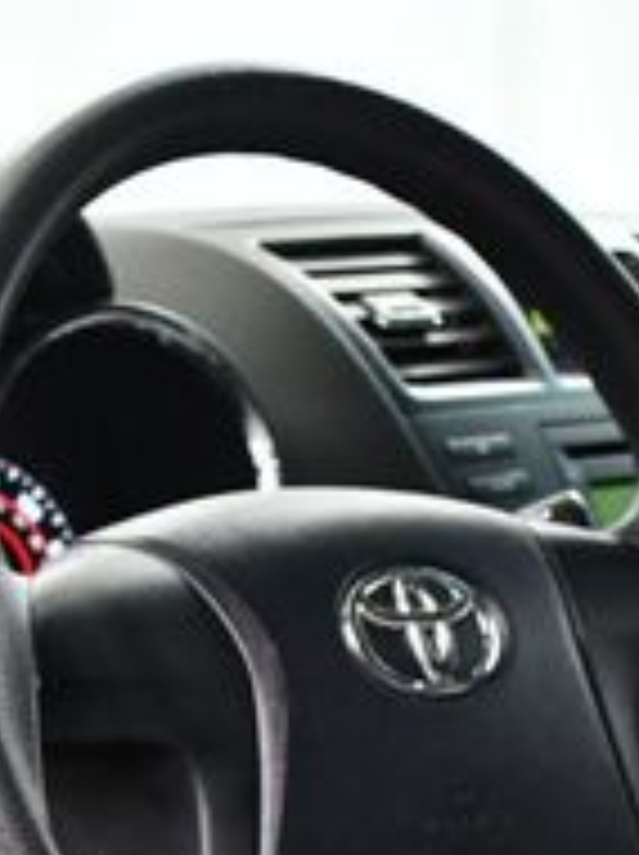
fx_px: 2886
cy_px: 914
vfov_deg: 16.4
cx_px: 36
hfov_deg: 12.5
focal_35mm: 117
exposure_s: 1/80
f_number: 3.5
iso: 3200
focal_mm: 18
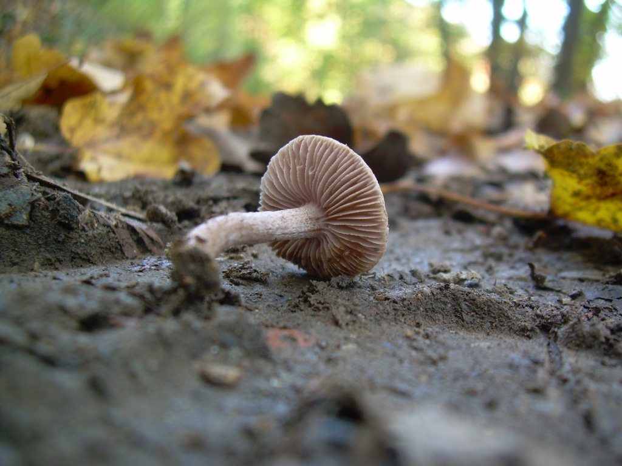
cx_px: 311
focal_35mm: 38
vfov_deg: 37.7
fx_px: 683
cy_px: 233
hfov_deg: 49.0
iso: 50
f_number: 2.8
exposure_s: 1/11.3
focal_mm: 6.3
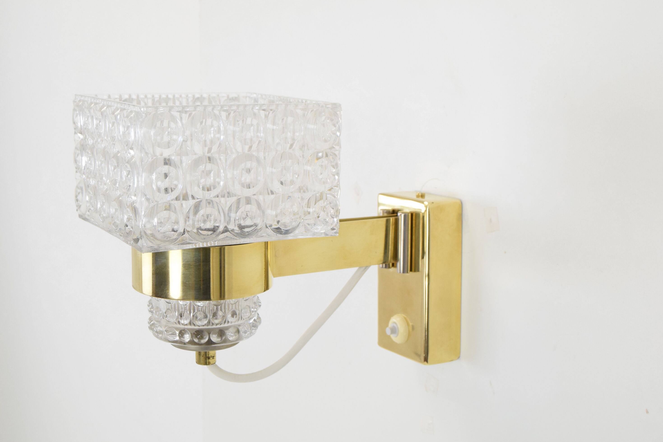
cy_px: 223
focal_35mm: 54
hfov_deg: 37.2
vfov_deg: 25.3
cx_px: 330
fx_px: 985
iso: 1600
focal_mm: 35
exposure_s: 1/250
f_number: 8
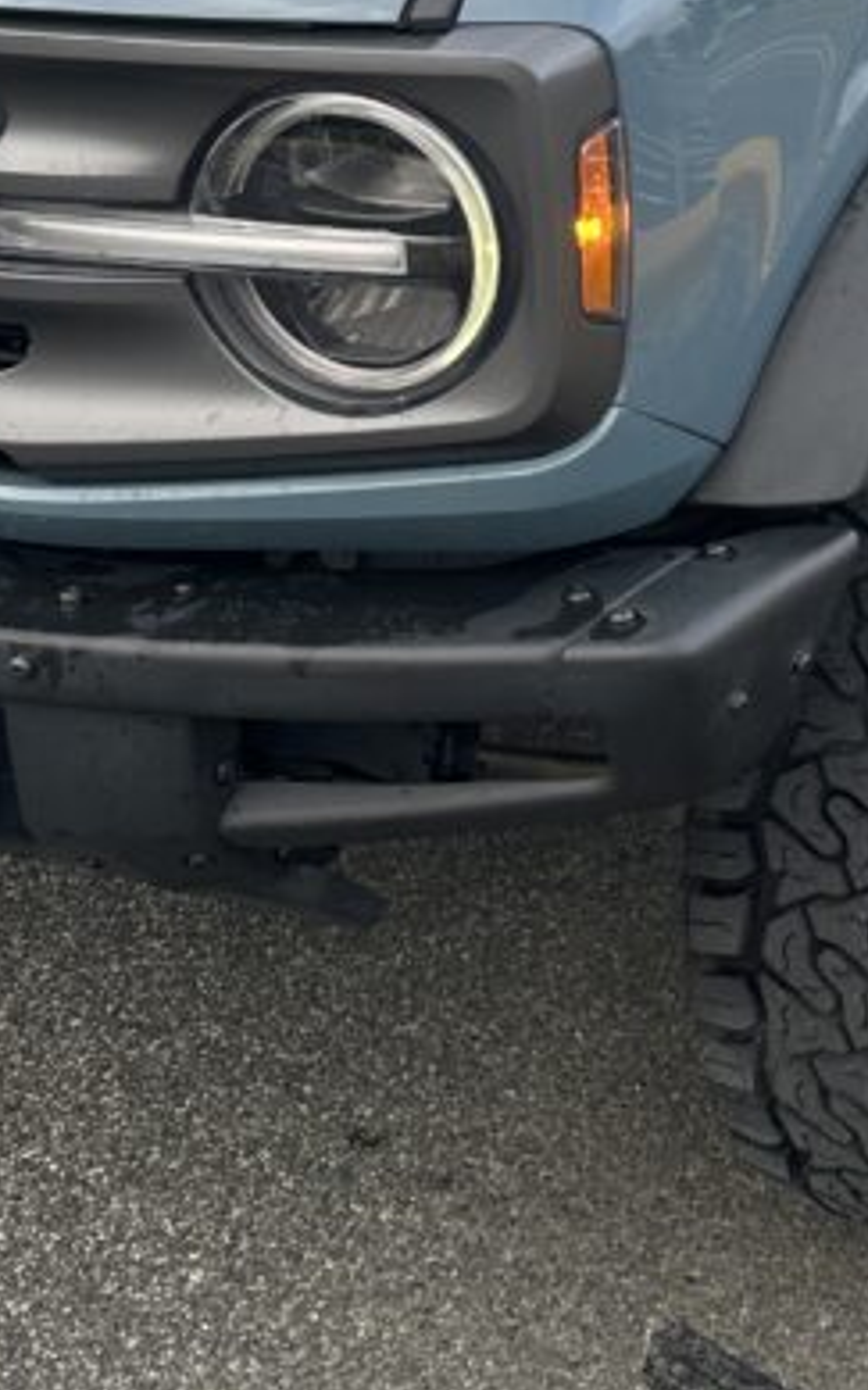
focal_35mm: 67
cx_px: 932
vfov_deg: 29.1
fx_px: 2537
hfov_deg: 18.7
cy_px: 79
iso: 64
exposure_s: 1/100
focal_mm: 6.86
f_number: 1.78
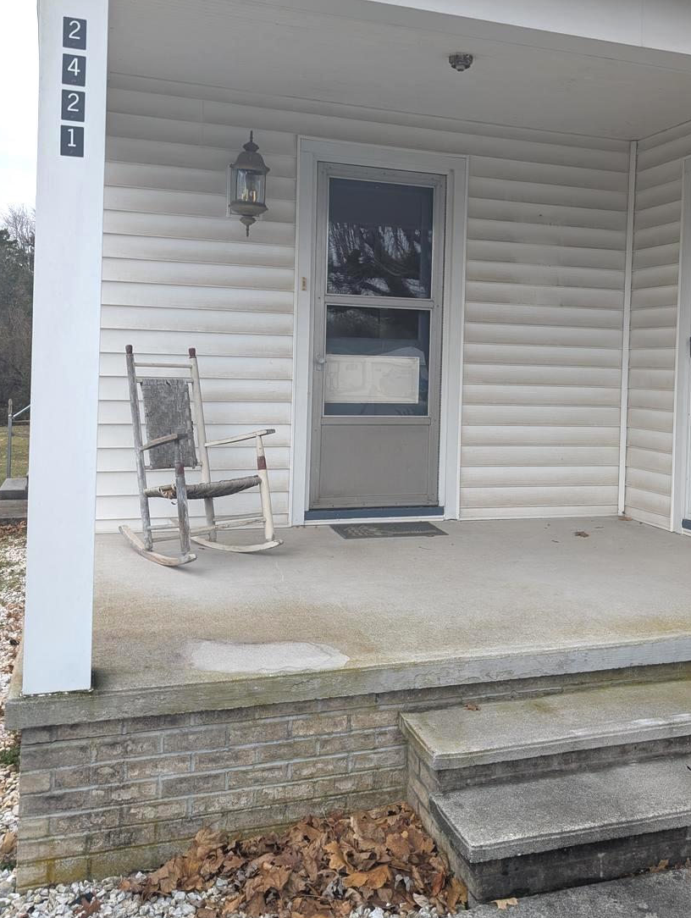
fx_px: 903
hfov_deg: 41.6
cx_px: 430
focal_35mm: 34
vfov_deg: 53.6
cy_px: 372
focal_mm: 6.9
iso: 25
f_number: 1.68
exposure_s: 1/334
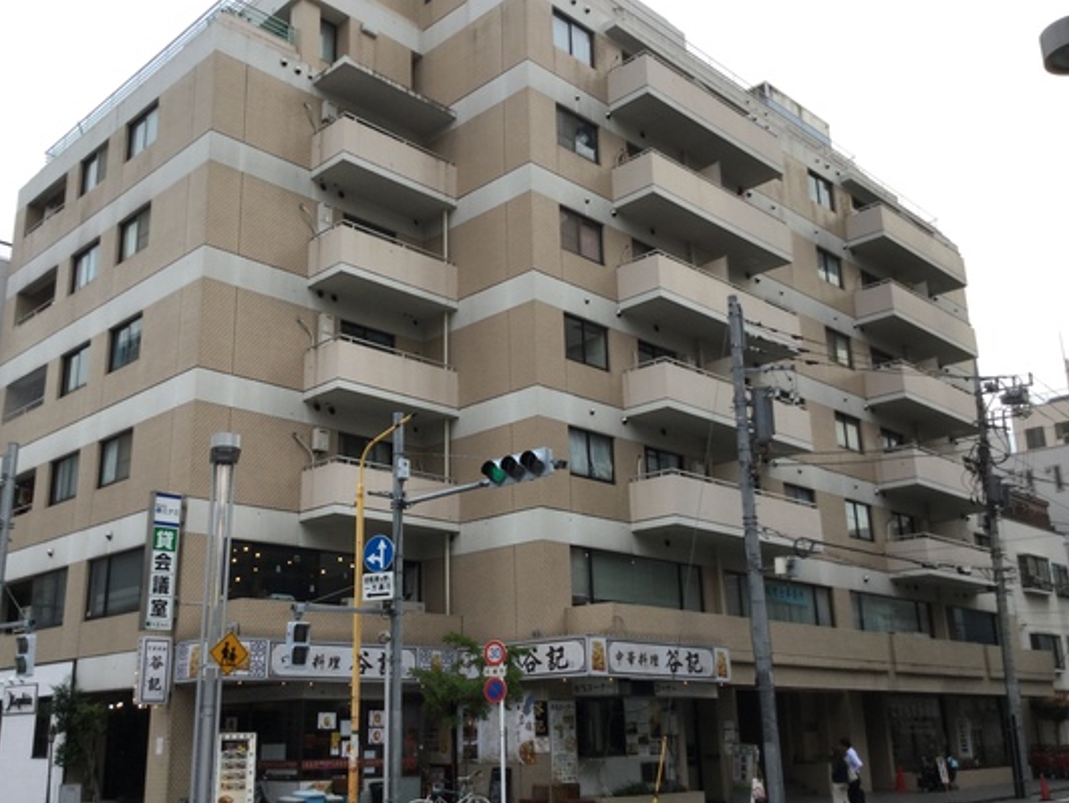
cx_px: 481
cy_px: 392
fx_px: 1082
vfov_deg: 40.7
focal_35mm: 35
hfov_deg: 52.5
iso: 25
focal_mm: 3.3
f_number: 2.4
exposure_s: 1/509
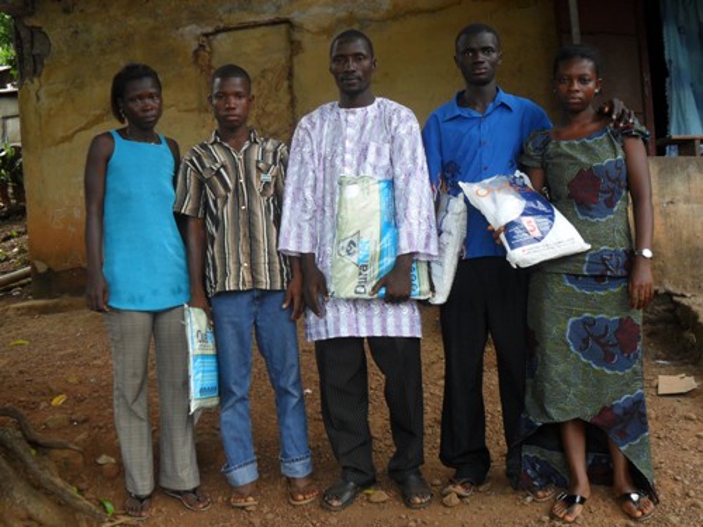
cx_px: 352
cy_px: 264
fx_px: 894
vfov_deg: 32.9
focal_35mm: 44
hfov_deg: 42.9
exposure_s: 1/45
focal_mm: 7.8
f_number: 4.5
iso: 100
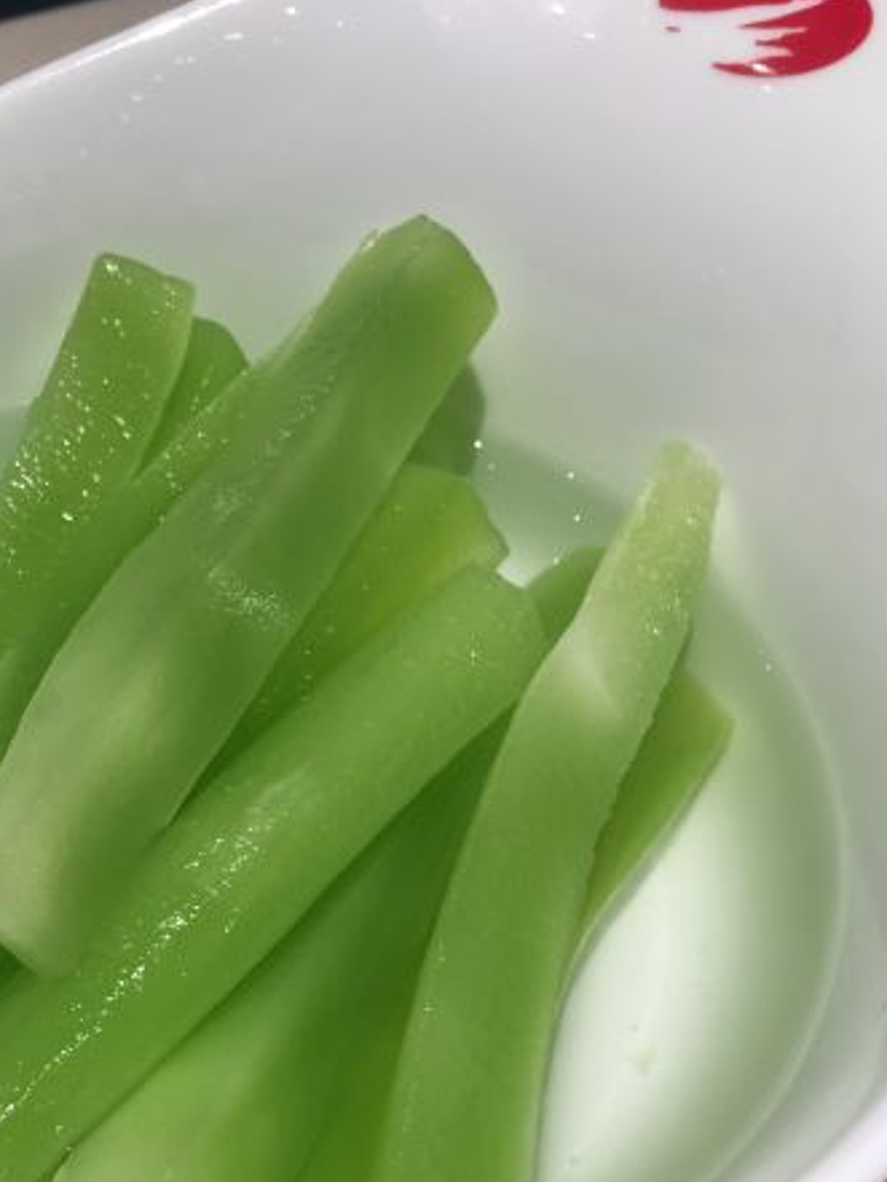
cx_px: 248
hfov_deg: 31.1
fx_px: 1571
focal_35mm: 46
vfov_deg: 40.1
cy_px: 884
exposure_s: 1/50
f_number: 2.2
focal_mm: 4.15
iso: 32
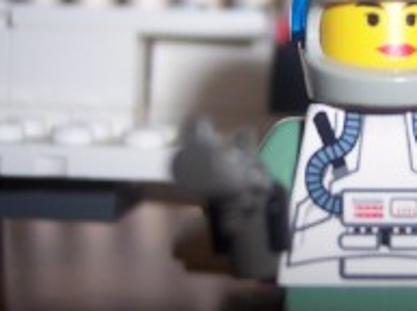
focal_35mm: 81
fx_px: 974
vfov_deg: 18.0
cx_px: 361
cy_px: 80
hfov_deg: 23.6
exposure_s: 1/60
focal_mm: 8
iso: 100
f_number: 2.8
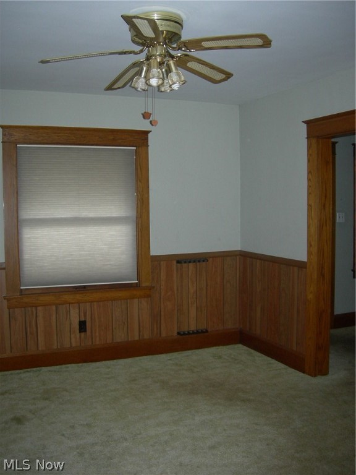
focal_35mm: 36
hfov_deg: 39.7
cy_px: 238
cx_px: 178
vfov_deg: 51.4
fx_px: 494
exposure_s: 1/60.1
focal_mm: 7.5
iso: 159
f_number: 2.7
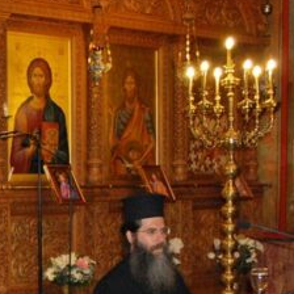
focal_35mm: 94
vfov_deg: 18.1
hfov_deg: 17.7
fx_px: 903
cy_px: 280
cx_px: -49
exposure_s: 1/60
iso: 800
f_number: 5
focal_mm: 22
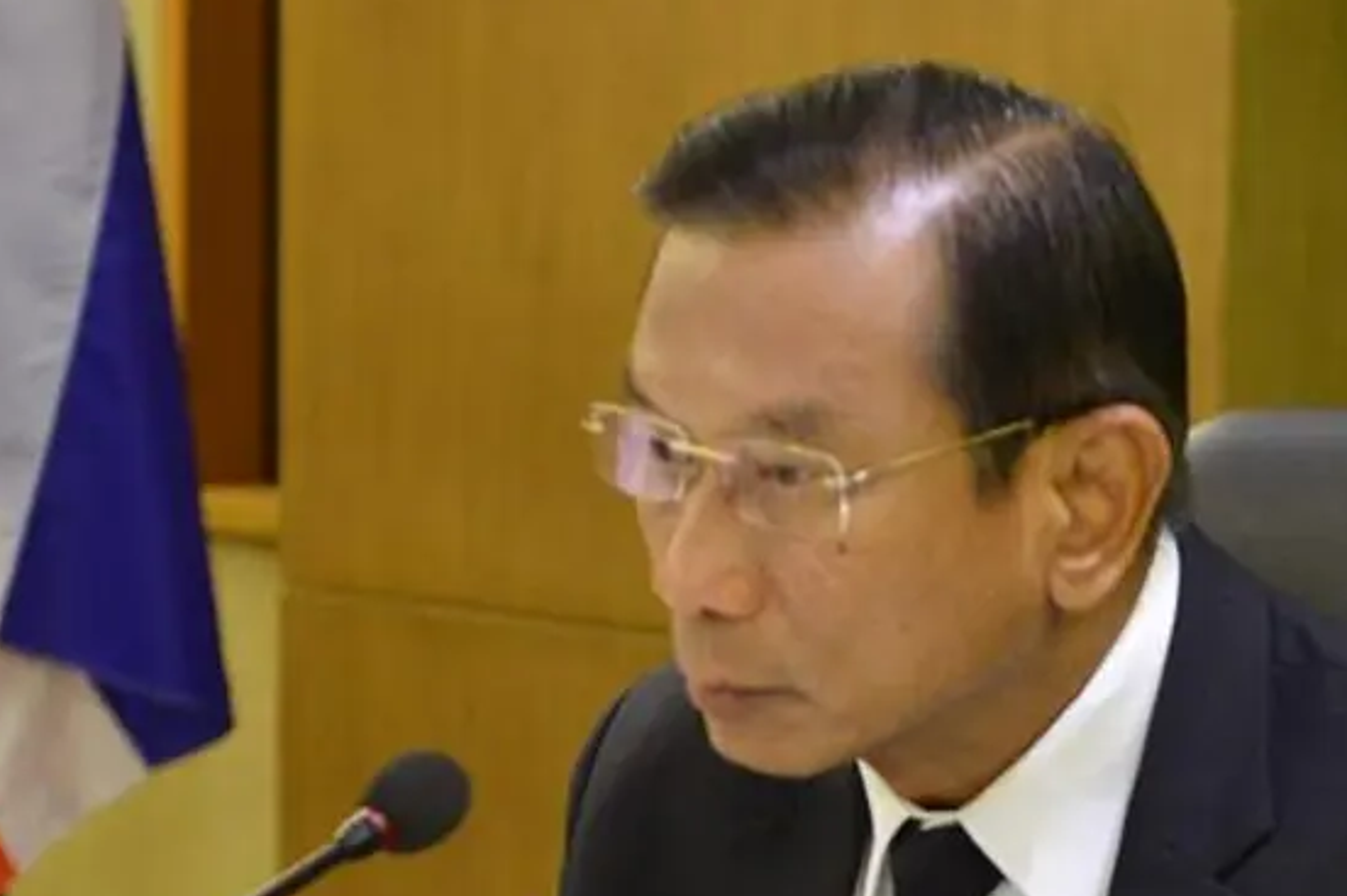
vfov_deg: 13.8
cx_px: 700
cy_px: 609
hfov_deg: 20.6
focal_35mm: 99
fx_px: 3701
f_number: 2.8
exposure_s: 1/50
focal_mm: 70
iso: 1600
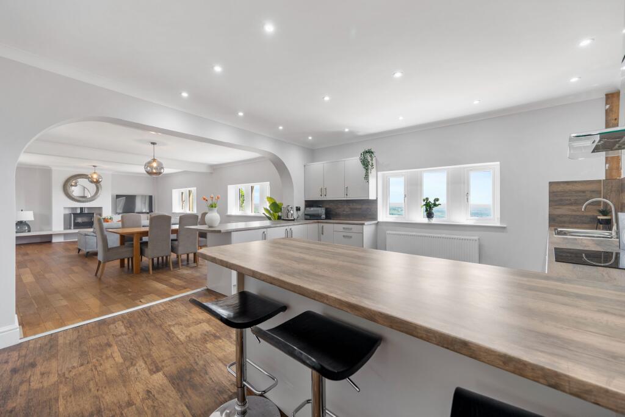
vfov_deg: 81.2
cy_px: 208
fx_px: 243
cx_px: 312
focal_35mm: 14
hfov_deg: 104.2
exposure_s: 1/20
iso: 200
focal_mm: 14
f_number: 14
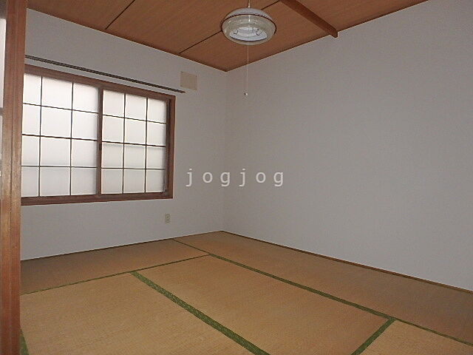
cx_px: 236
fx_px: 287
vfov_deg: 63.4
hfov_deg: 79.0
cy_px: 178
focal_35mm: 21
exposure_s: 1/30
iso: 400
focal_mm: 3.7
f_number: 3.5
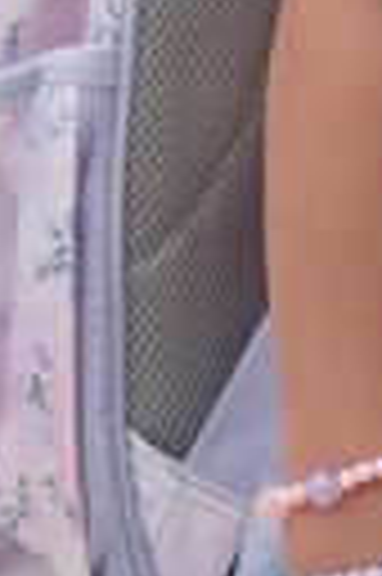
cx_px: 1229
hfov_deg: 2.4
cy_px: 32
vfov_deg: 3.6
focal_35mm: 570
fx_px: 9096
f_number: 4
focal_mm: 73
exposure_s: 1/160
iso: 2000
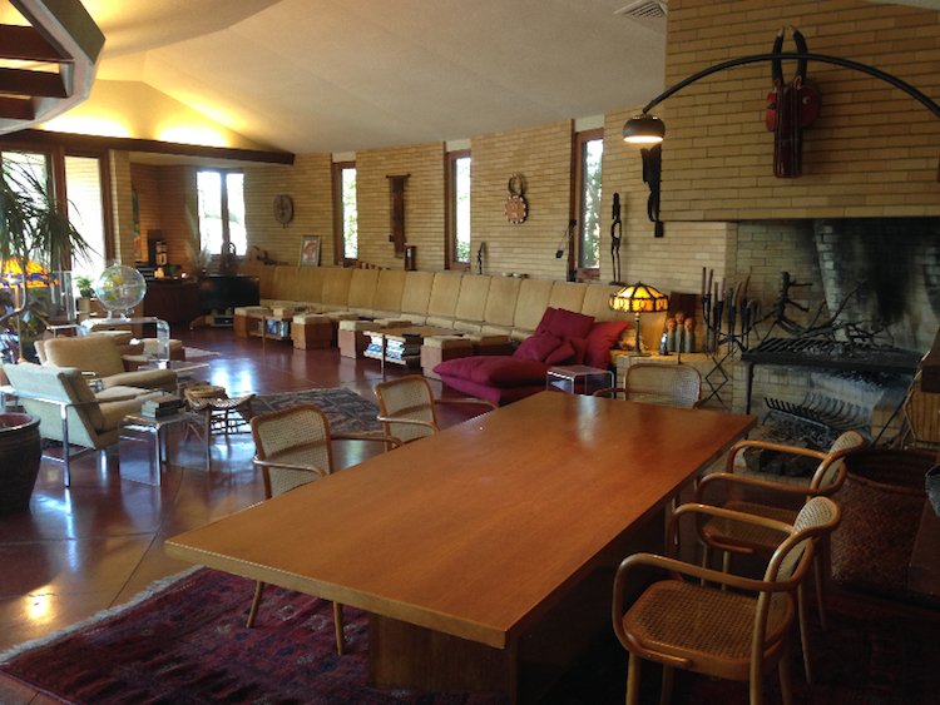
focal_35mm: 33
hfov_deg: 55.3
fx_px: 896
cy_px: 352
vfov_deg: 43.0
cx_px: 470
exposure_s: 1/20
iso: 100
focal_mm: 4.12
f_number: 2.4
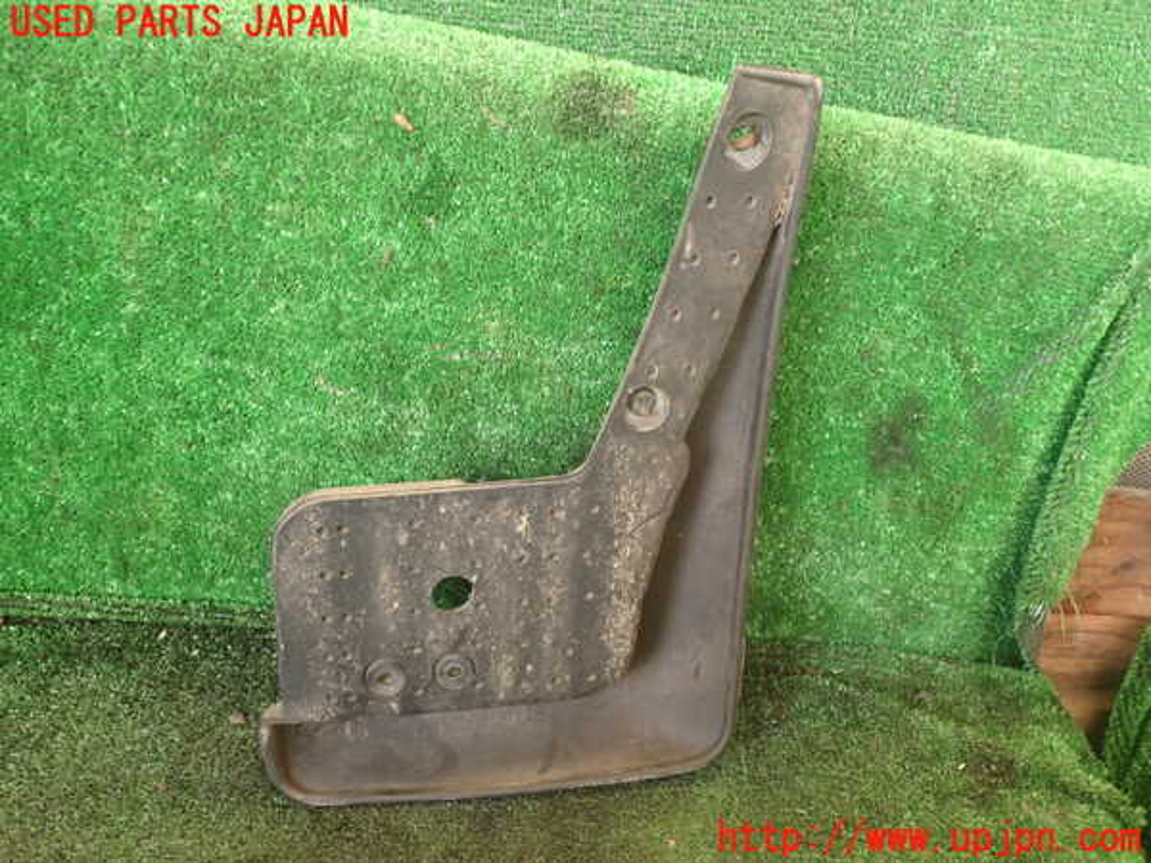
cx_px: 576
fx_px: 998
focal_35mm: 30
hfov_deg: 60.0
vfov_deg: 46.8
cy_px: 432
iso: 250
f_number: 2.3
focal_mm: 5.4
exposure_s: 1/30
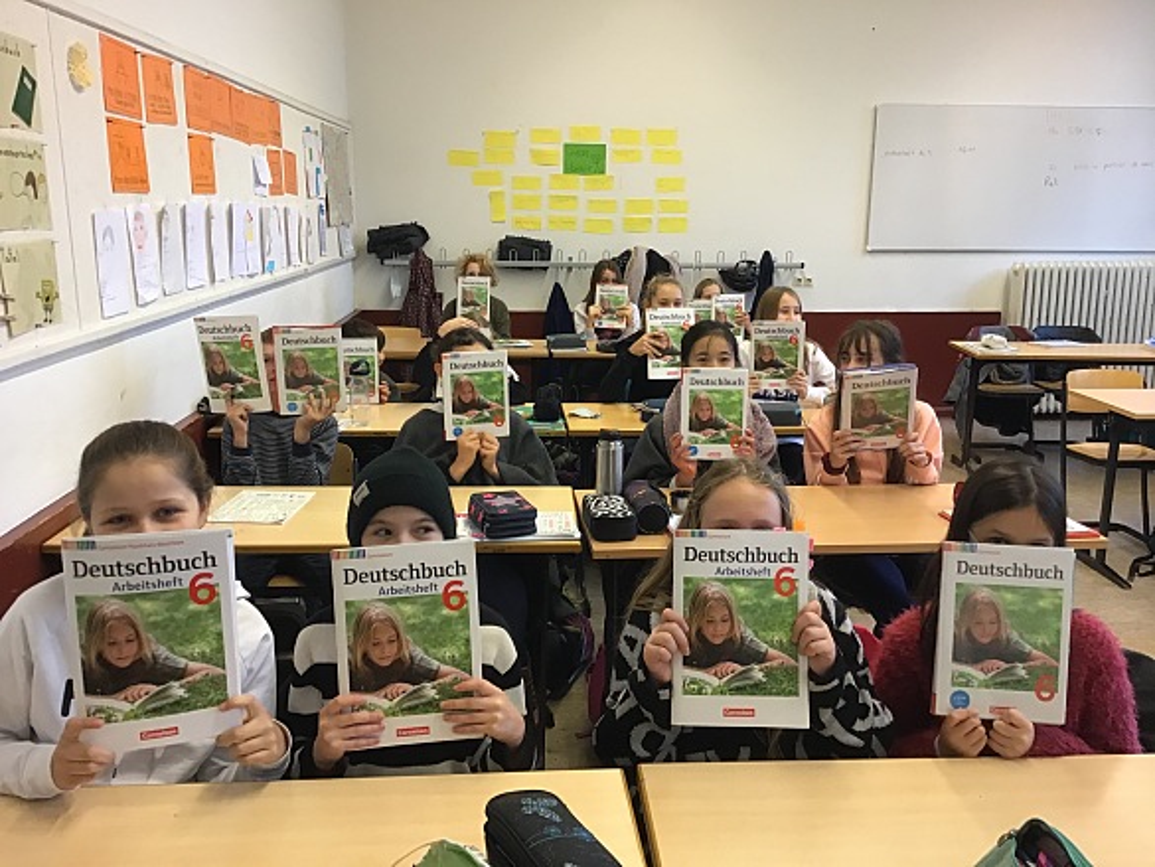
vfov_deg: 45.5
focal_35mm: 31
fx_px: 1035
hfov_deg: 58.3
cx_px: 578
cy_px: 434
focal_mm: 3.3
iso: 100
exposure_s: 1/33
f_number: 2.4
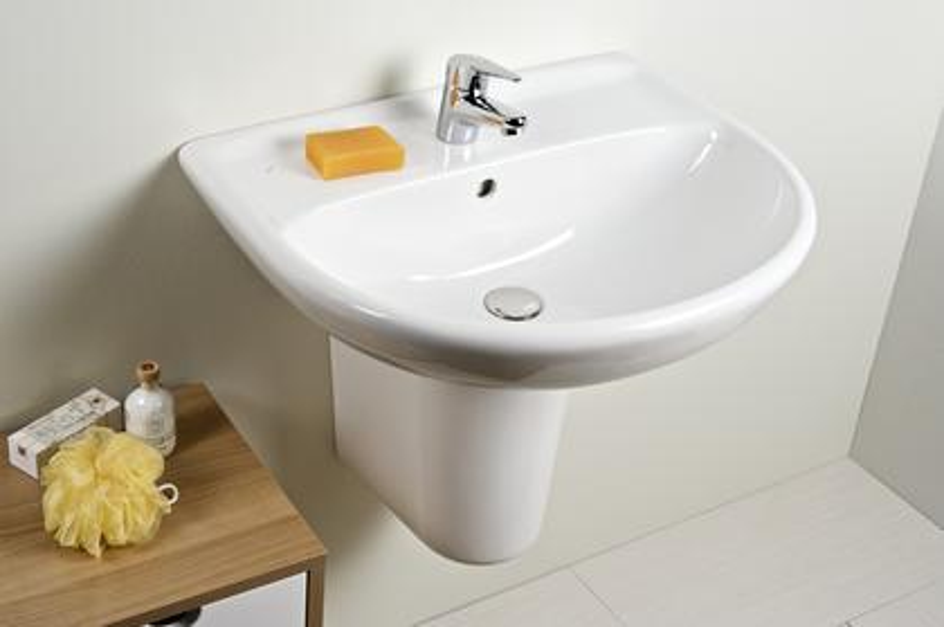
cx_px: 472
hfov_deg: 33.4
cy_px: 314
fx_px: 1571
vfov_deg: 22.6
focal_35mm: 60
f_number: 16
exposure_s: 1/15
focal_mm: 60
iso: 400
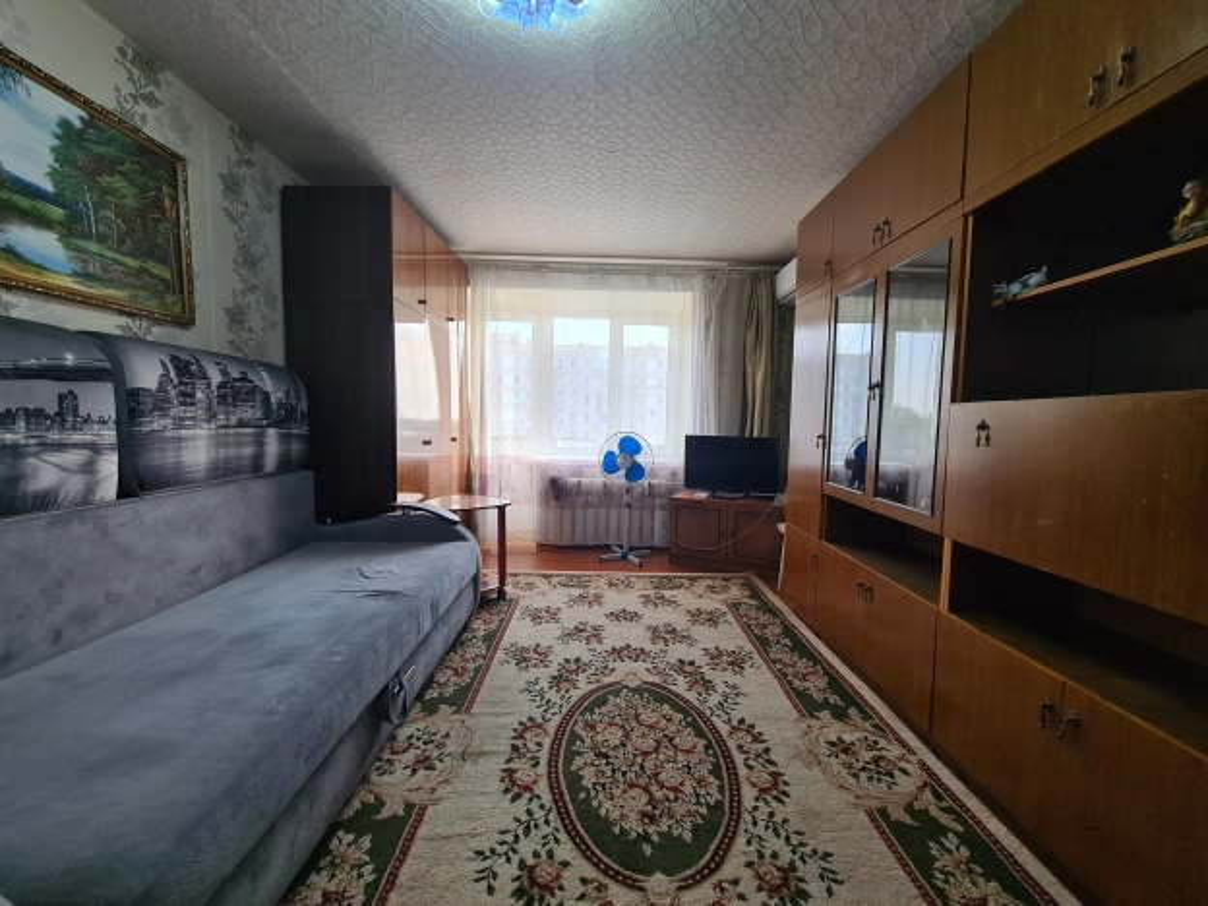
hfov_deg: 106.2
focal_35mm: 13
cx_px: 604
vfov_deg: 89.9
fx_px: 454
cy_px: 453
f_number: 2.2
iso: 100
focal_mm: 2.2
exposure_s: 1/50
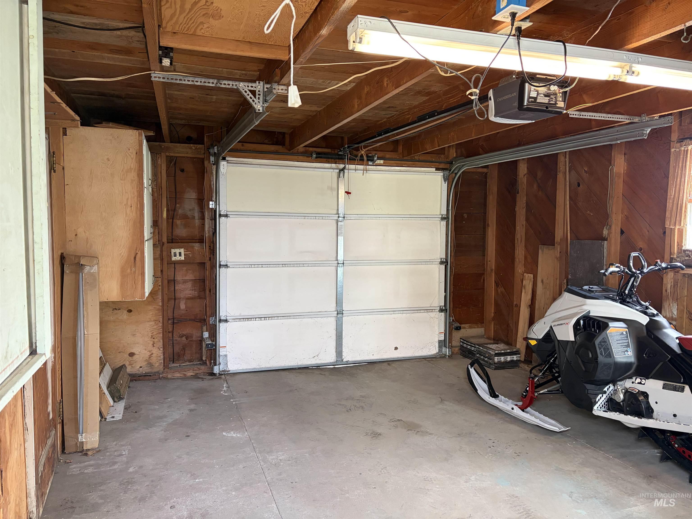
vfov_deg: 53.1
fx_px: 520
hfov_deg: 67.3
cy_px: 260
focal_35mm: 26
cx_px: 346
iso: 200
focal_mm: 5.96
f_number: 1.6
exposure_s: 1/60
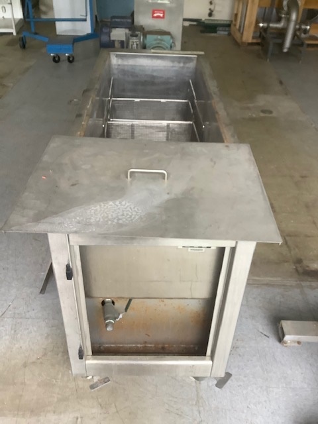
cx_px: 159
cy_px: 212
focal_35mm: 31
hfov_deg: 45.4
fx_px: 380
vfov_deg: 58.4
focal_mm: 3.3
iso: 200
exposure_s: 1/60
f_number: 2.4
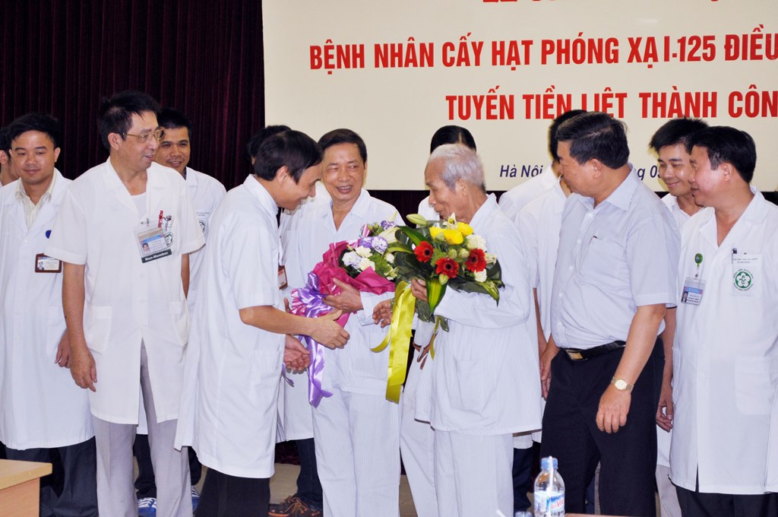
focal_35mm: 78
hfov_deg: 26.0
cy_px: 258
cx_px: 389
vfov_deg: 17.4
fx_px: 1684
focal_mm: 52
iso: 640
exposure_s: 1/80
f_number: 5.6
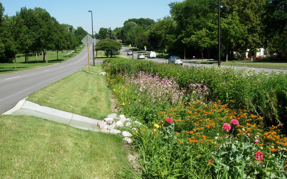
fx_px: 305
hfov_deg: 50.4
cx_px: 144
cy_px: 102
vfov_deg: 32.7
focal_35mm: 39
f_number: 5.4
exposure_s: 1/332
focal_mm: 7.5
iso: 50
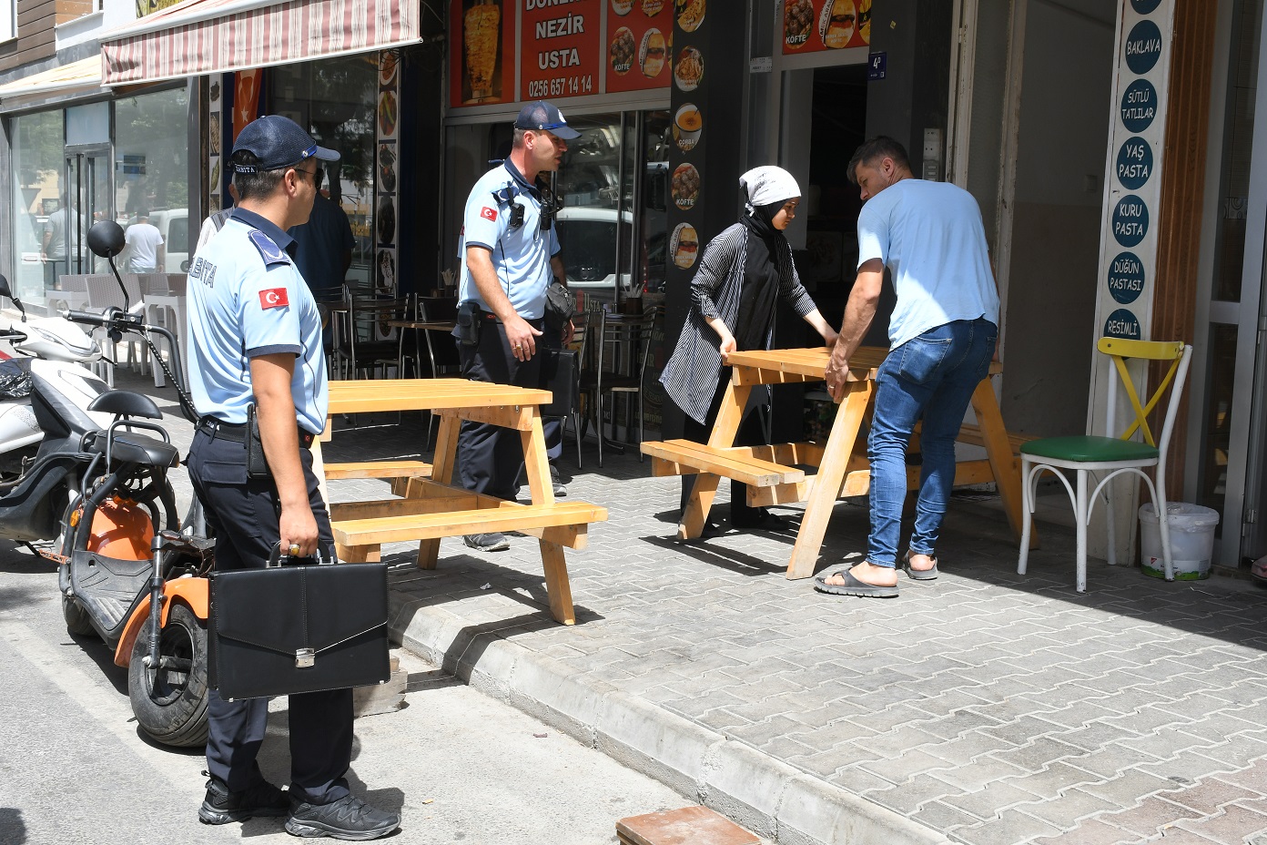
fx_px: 1584
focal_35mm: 45
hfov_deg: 43.6
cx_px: 634
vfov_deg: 29.9
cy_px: 422
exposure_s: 1/100
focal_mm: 30
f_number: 13
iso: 200
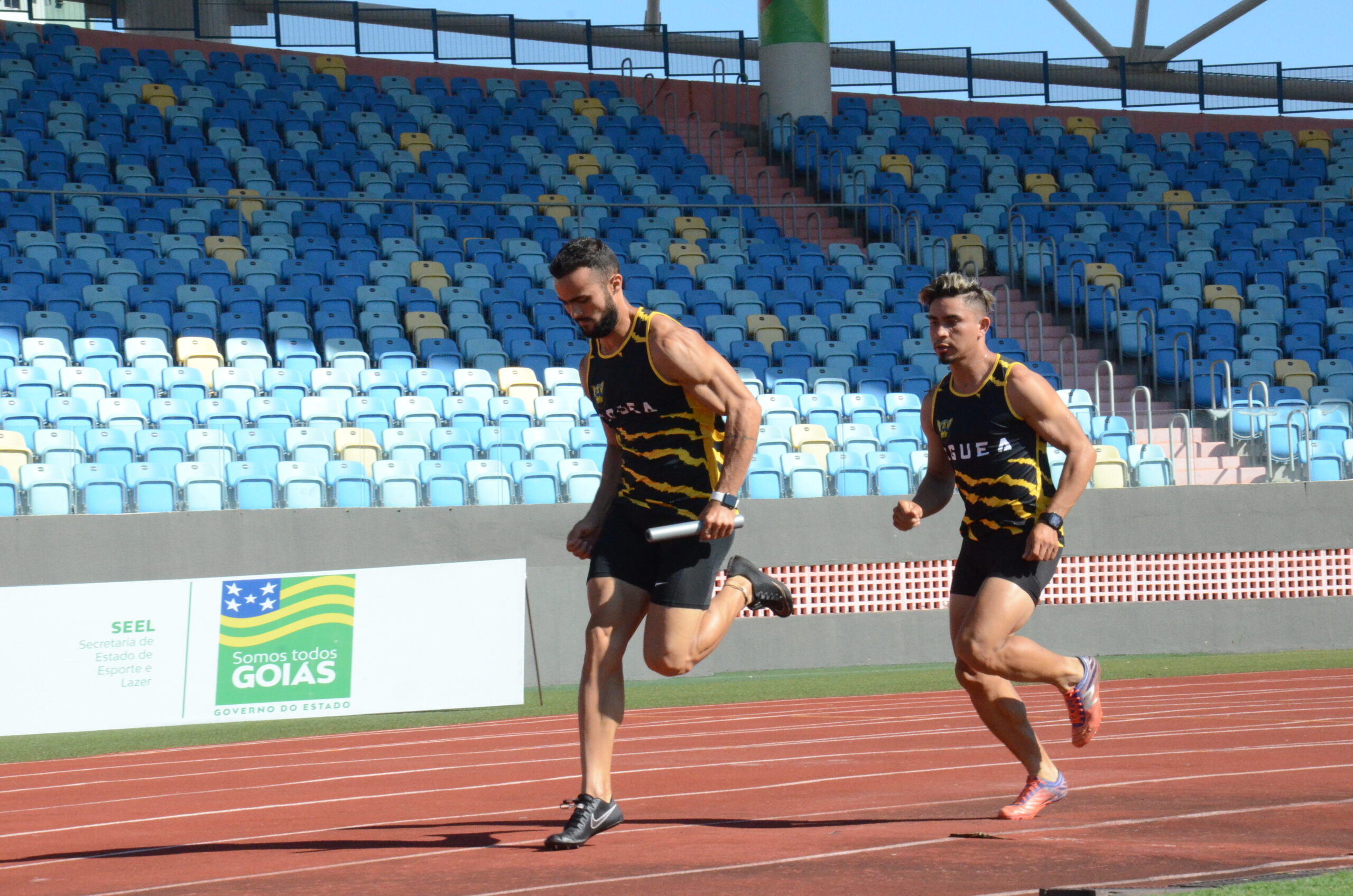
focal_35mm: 105
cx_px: 676
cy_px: 448
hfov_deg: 19.5
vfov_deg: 13.0
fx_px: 3938
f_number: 22
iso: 3200
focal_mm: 70
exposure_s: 1/1000
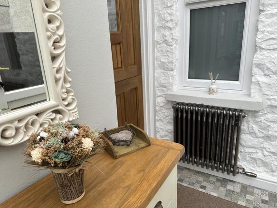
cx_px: 138
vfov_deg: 56.8
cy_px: 104
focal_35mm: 24
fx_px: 192
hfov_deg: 71.6
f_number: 1.78
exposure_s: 1/163
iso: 64
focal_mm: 6.86
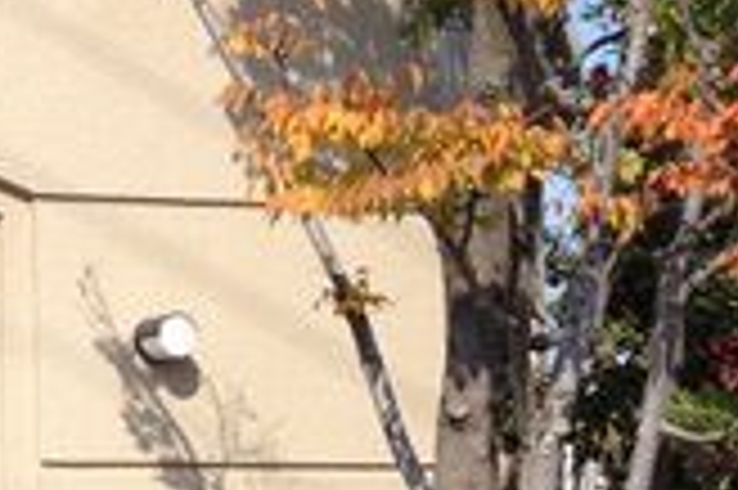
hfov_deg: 14.1
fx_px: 2724
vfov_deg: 10.3
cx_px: -482
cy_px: 405
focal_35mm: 133
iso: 50
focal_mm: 4.28
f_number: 2.4
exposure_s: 1/1200
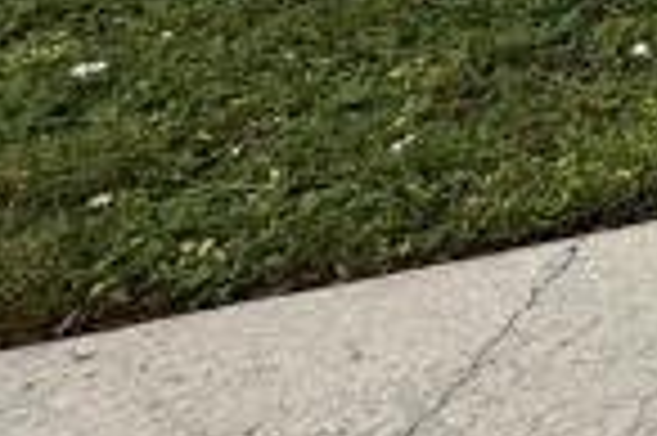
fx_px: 1859
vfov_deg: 10.2
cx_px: 1971
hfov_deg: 11.4
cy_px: -836
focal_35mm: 102
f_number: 2.2
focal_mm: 2.22
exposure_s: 1/2353
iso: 40
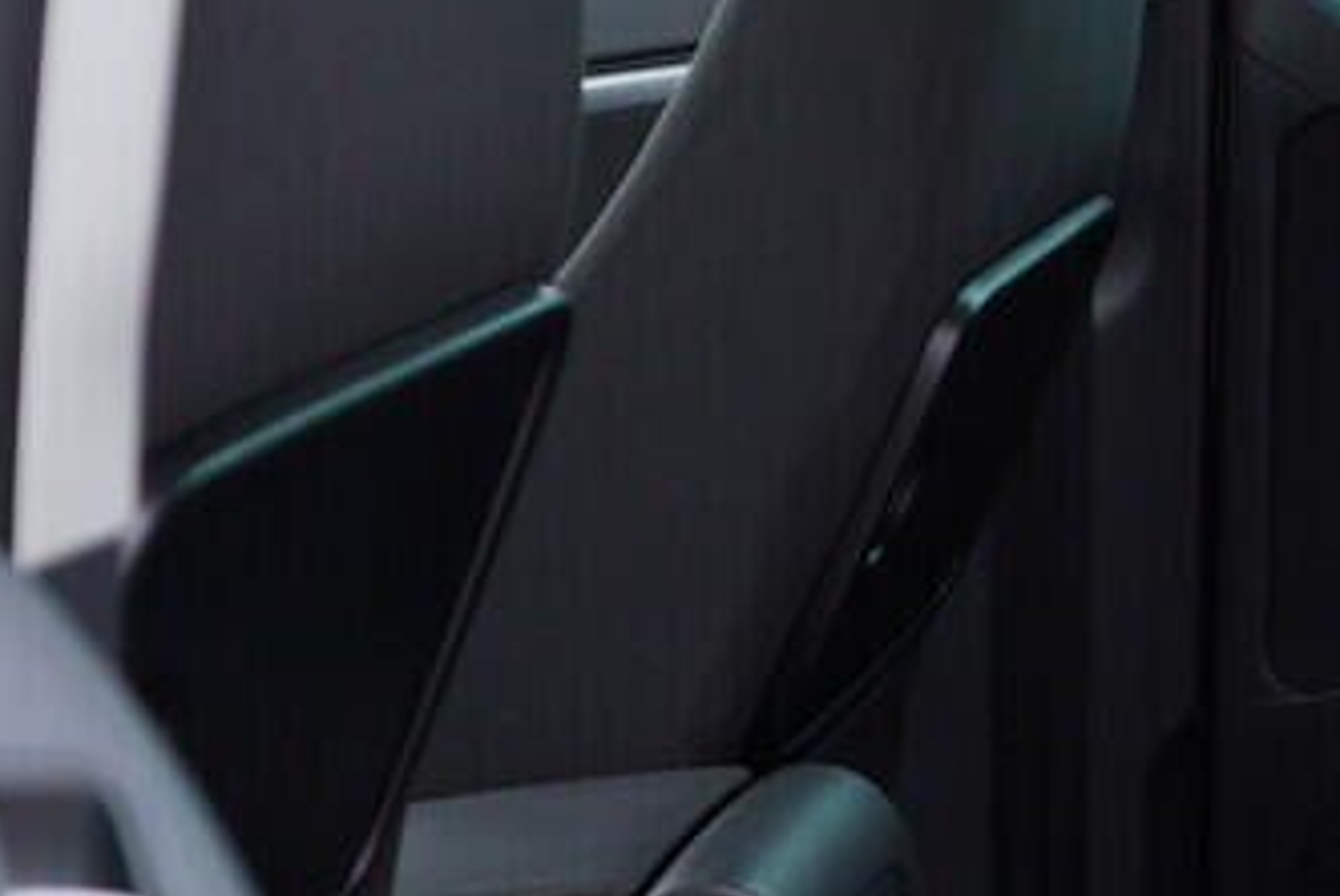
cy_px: 180
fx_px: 4135
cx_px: 1921
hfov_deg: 16.9
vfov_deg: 12.3
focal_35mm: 111
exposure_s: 1/40
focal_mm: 24
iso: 160
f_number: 2.8
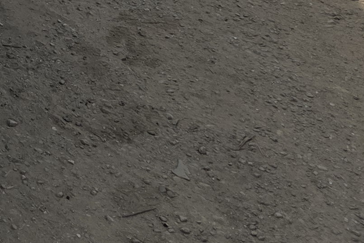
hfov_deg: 13.1
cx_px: -500
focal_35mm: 119
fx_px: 1203
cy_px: -337
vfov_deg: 10.1
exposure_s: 1/5778
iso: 80
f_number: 1.7
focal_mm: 6.3
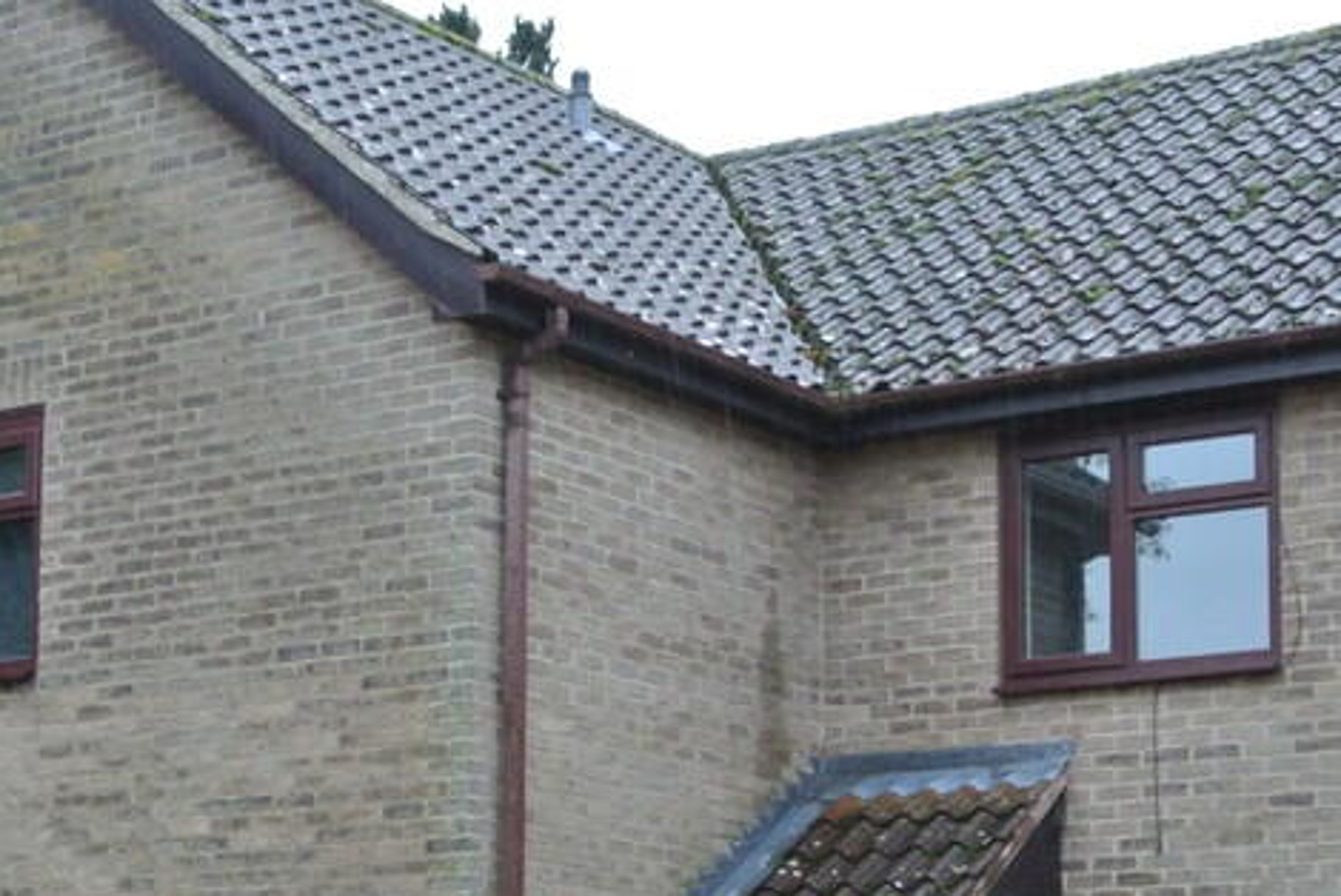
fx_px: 3168
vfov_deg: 15.8
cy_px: 860
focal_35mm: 85
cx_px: 679
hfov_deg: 23.9
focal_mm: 14.5
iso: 800
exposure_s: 1/60
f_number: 4
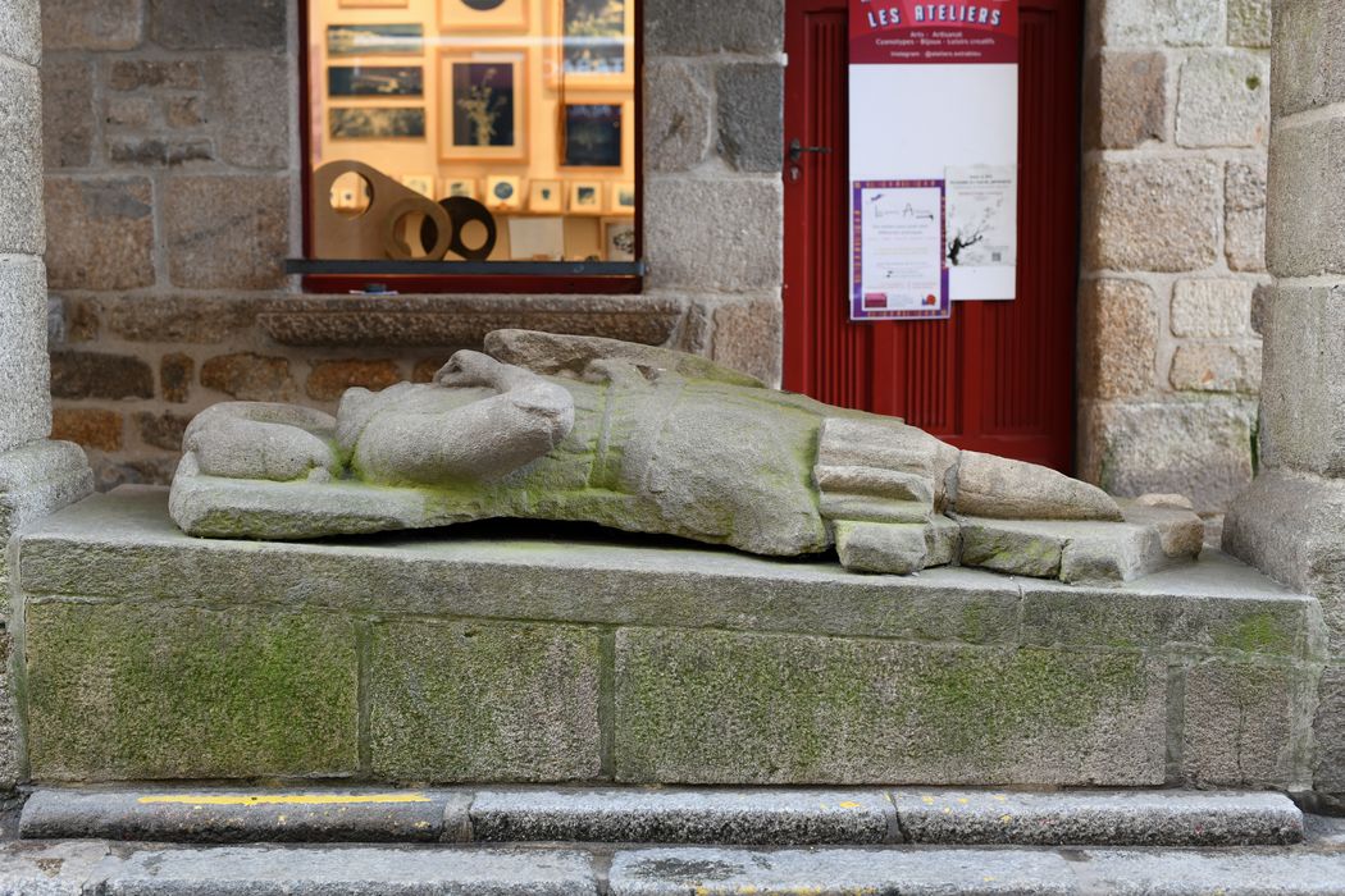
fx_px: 1868
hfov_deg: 39.6
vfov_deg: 27.0
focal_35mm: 50
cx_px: 672
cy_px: 448
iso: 640
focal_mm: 50
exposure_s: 1/125
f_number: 4
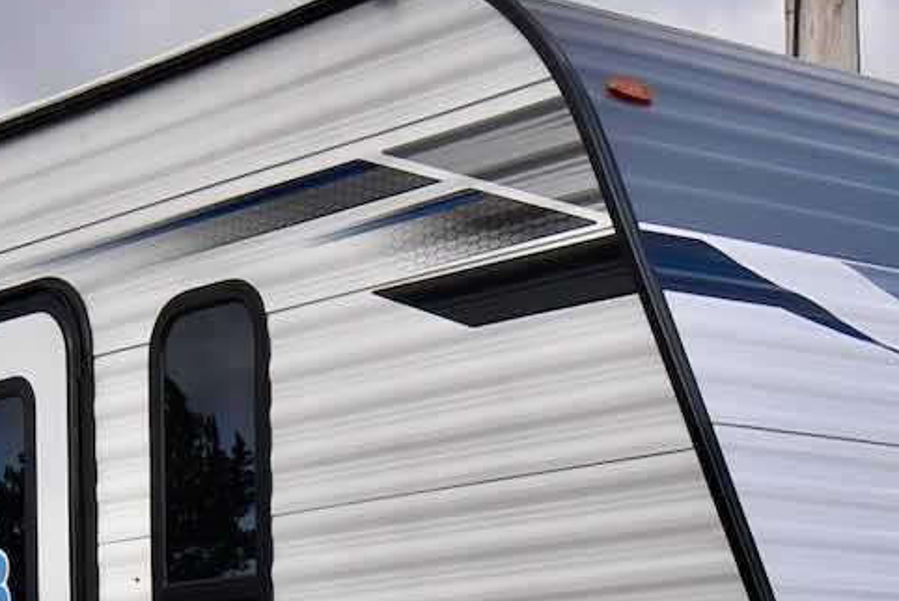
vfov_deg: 11.8
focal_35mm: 112
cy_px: 833
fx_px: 2798
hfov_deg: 18.2
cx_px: 252
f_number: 8
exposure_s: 1/250
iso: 200
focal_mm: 20
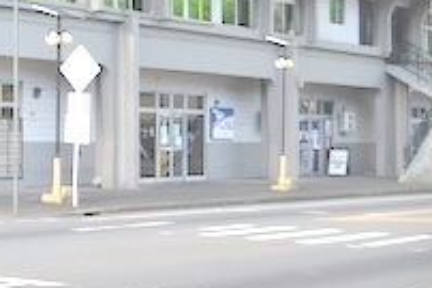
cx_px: -101
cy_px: -11
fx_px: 1405
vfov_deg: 11.6
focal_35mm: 117
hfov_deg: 16.7
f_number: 4.2
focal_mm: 30
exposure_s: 1/500
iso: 400
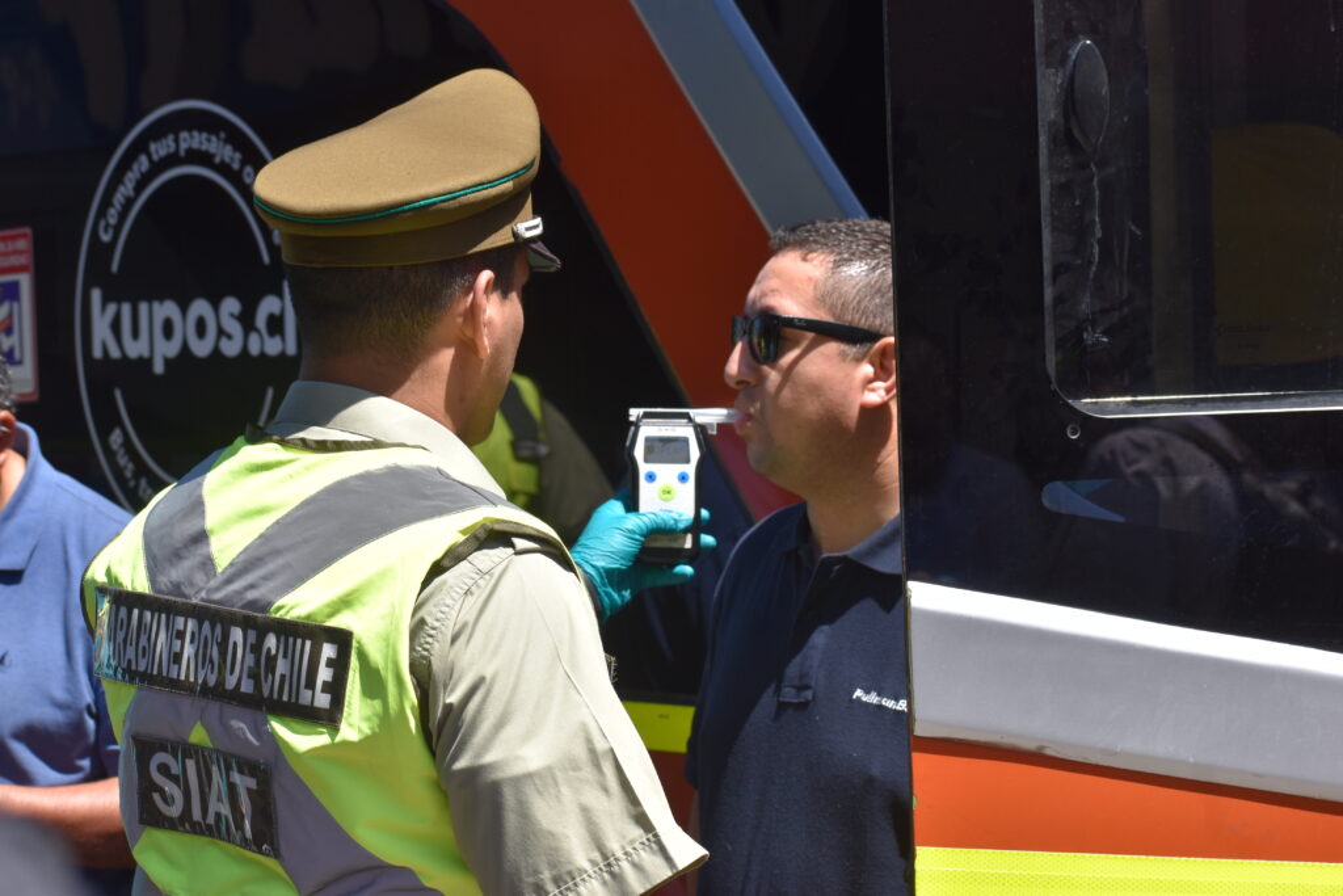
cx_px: 672
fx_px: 3917
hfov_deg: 19.5
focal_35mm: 105
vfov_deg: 13.0
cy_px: 448
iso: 200
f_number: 8
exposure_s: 1/500
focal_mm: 70
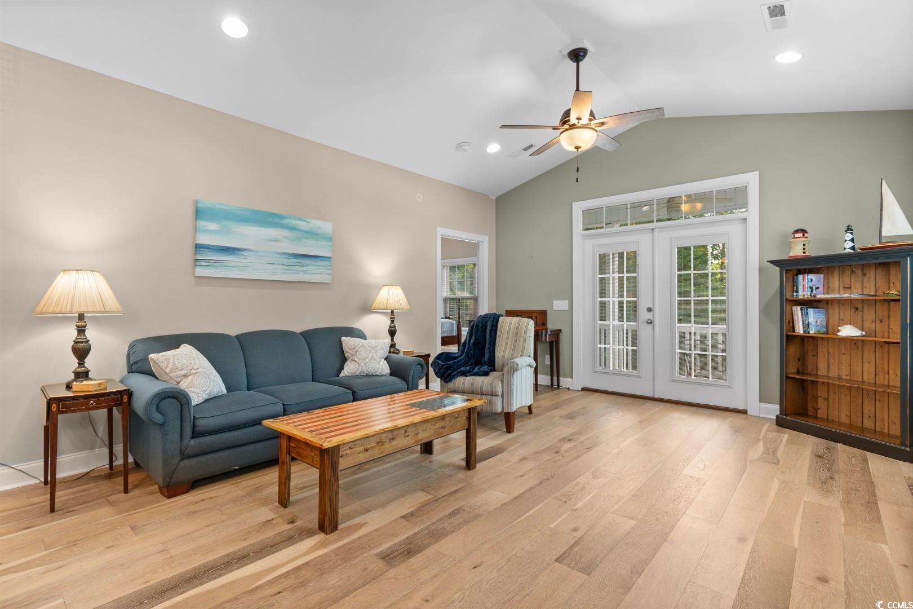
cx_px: 456
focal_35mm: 16
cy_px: 304
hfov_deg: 96.7
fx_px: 406
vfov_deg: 73.7
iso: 100
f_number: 4.8
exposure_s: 1/3
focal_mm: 11
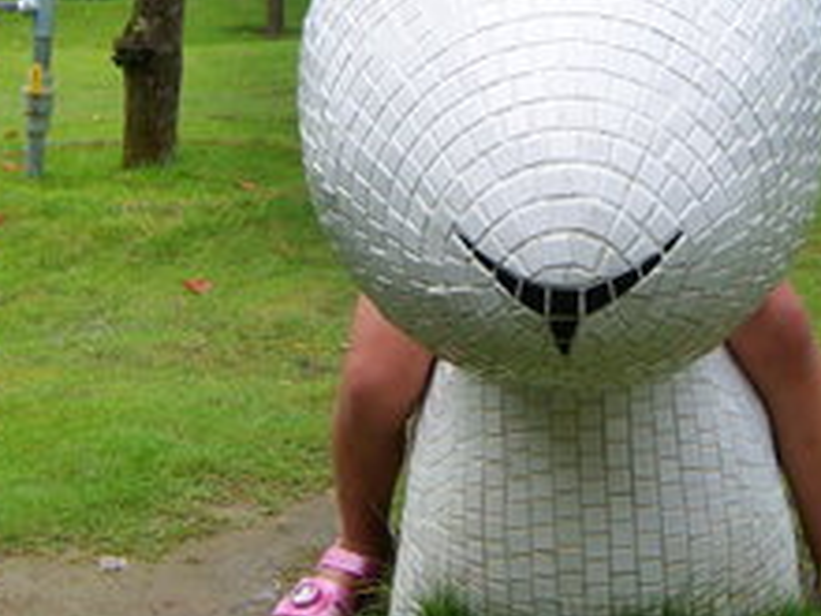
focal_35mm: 82
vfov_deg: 17.3
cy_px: -80
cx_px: 578
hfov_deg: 23.7
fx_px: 1945
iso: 80
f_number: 2.8
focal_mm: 7.5
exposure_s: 1/640
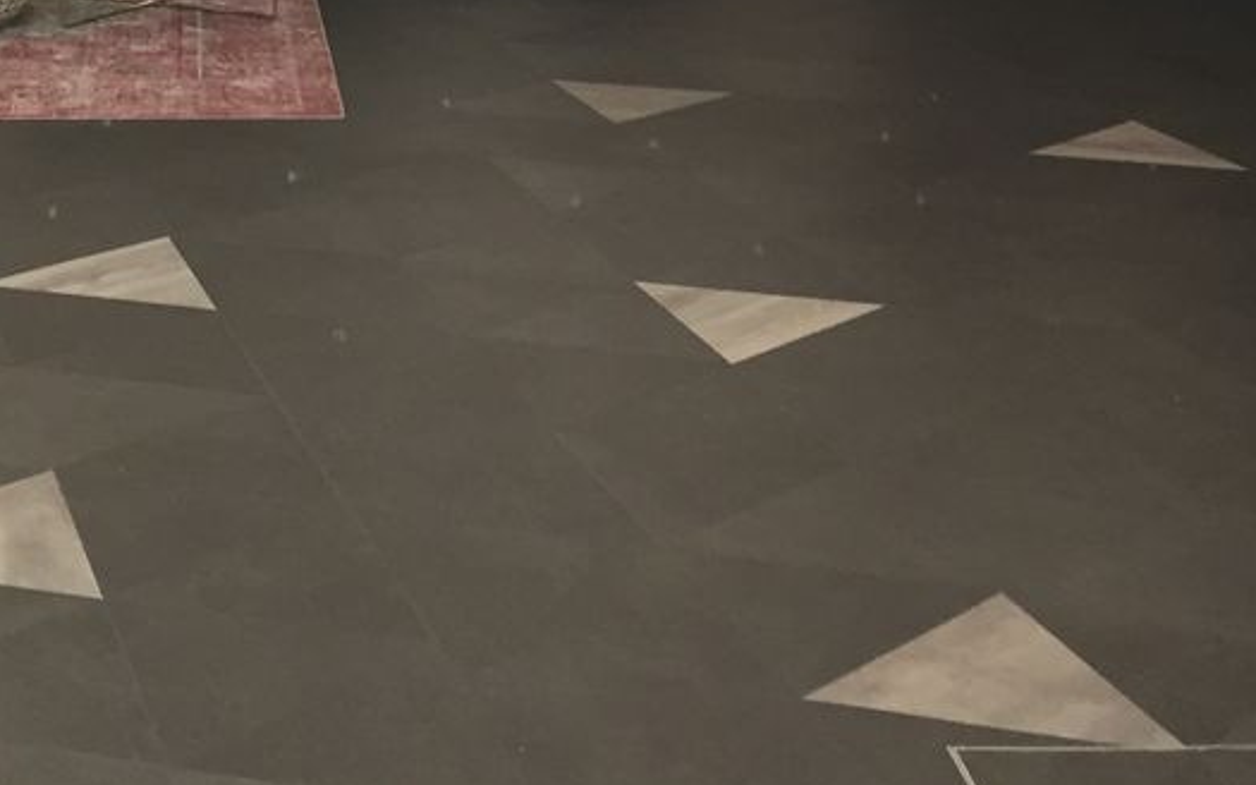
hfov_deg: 27.1
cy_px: -333
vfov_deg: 16.1
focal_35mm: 75
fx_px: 2567
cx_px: 301
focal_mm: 4.15
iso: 125
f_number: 2.2
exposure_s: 1/33
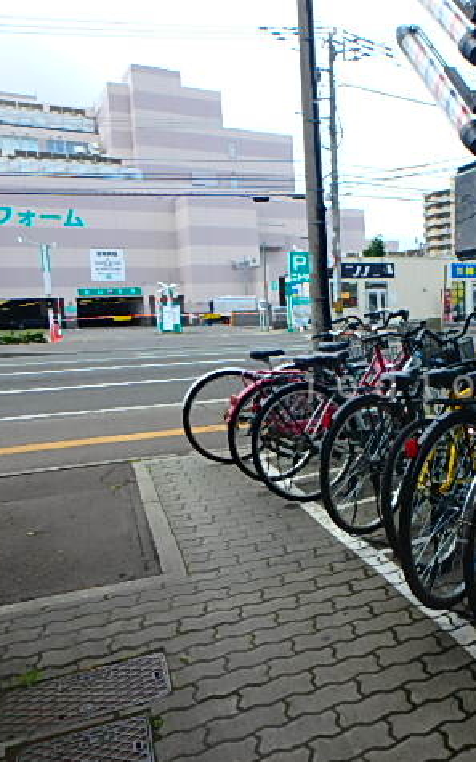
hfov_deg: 39.4
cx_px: 410
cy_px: 383
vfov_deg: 62.9
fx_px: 622
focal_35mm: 30
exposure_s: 1/640
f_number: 3.5
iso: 125
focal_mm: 3.7
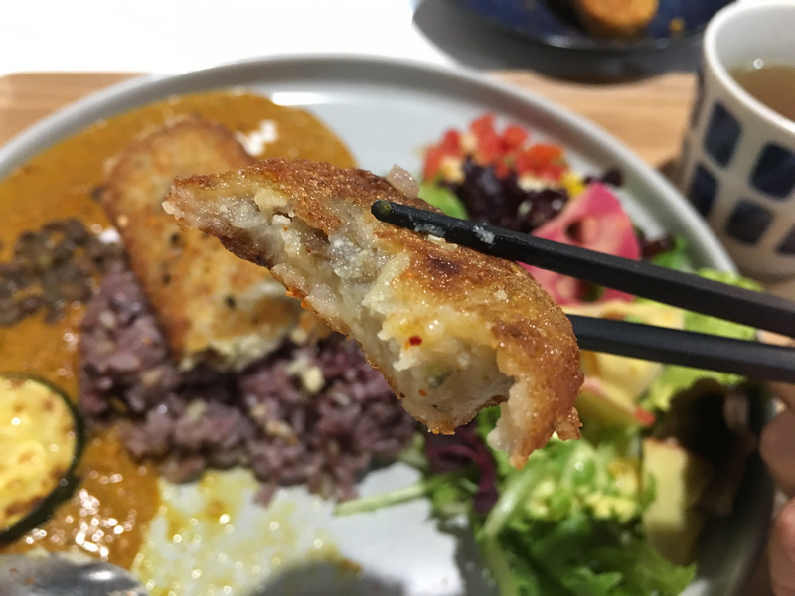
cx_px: 398
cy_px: 298
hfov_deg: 61.7
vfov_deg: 48.2
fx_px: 666
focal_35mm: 29
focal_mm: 4.15
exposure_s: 1/10
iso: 100
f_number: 2.2
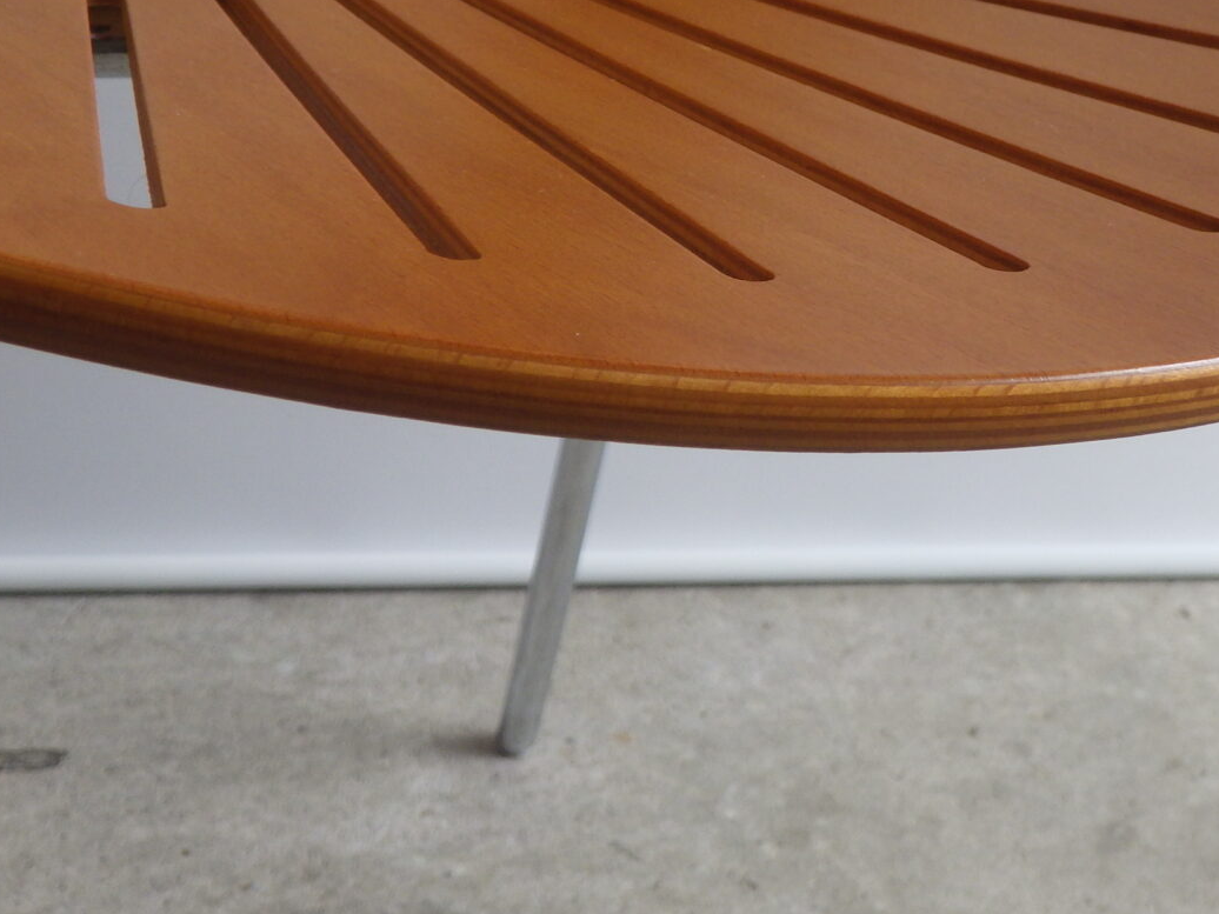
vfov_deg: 23.0
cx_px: 740
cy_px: 219
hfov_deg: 30.6
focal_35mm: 63
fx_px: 2219
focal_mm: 6.1
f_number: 3.8
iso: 125
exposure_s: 1/160
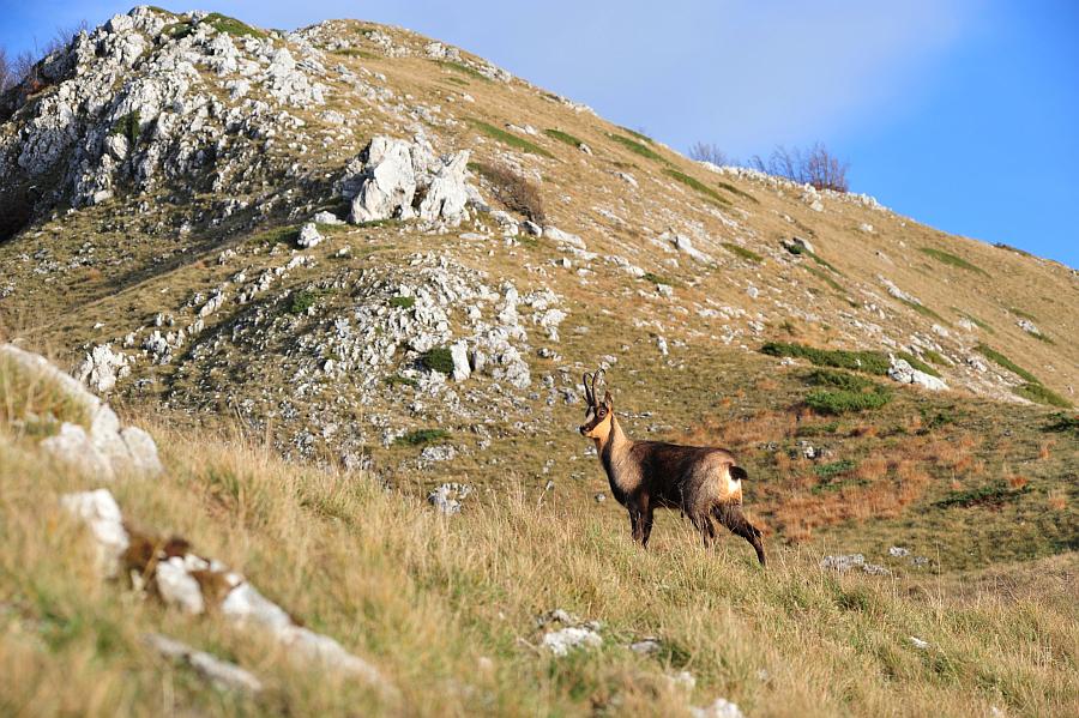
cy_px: 359
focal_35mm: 150
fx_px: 4493
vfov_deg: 9.1
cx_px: 540
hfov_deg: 13.7
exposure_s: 1/320
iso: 500
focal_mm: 150
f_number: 9
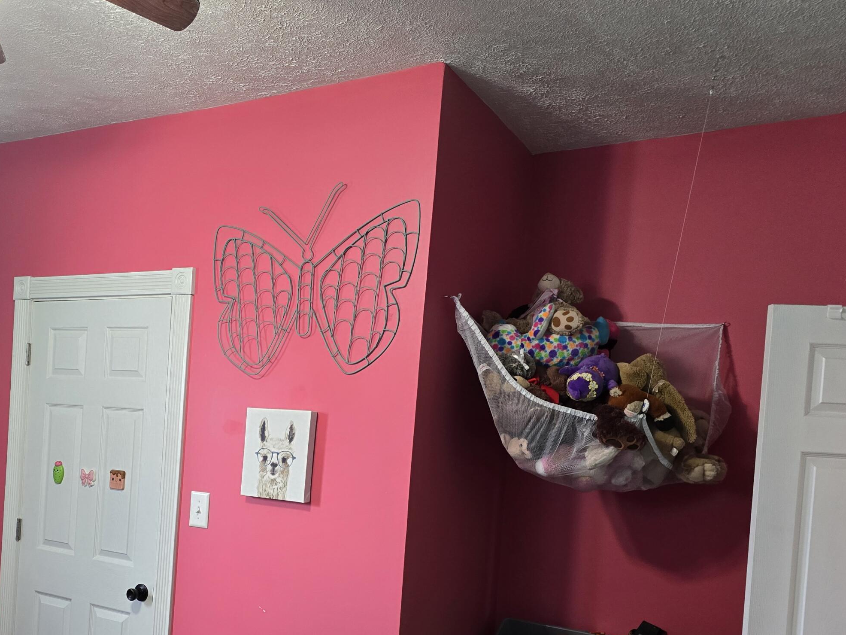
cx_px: 236
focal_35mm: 35
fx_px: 856
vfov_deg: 39.9
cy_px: 455
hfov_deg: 50.9
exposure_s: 1/120
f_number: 1.7
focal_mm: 6.3
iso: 500
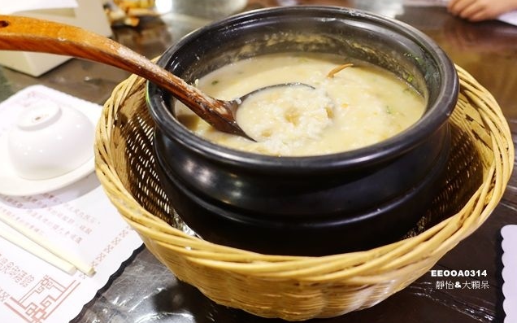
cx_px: 261
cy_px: 157
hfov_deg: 72.6
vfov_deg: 49.2
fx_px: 352
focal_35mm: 25
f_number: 1.8
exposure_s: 1/15
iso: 800
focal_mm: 8.8
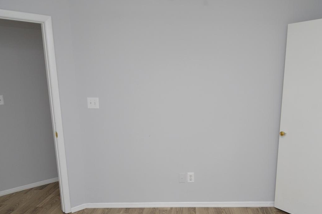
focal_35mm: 28
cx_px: 189
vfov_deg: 45.7
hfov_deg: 65.1
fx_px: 250
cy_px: 140
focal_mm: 12
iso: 450
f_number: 4
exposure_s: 1/60
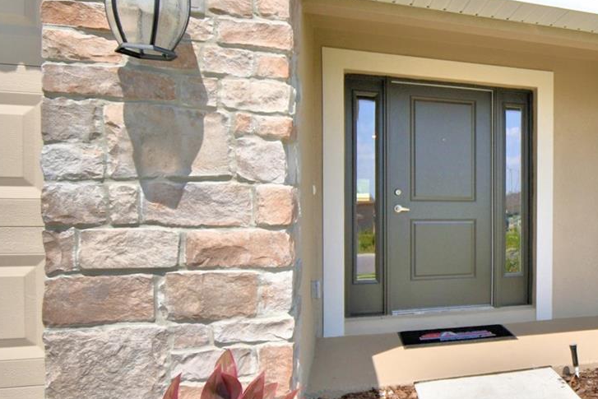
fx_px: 548
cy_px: 223
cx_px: 609
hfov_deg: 46.9
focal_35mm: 33
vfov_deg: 39.9
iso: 100
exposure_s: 1/1600
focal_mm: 10
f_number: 4.5
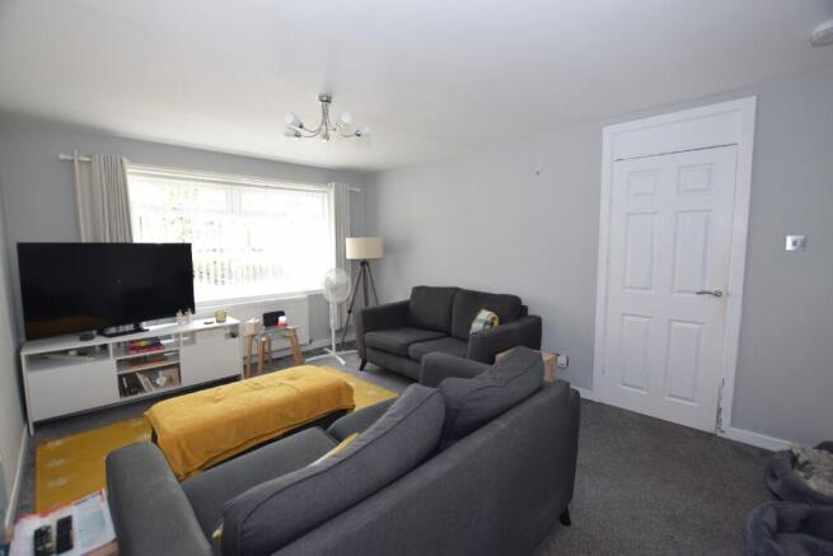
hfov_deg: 100.4
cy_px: 278
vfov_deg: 77.4
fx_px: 347
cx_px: 416
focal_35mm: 15
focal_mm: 10
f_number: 4
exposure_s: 1/60
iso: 400
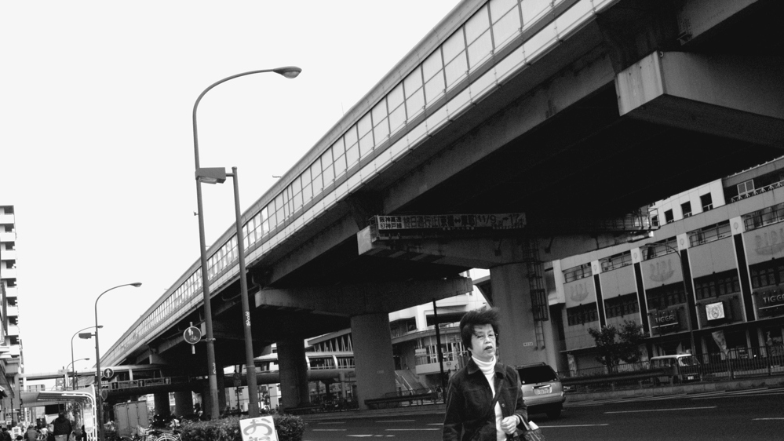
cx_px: 399
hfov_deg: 46.4
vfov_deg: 27.1
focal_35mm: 44
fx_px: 915
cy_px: 240
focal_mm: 24.2
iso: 800
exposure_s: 1/640
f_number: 10
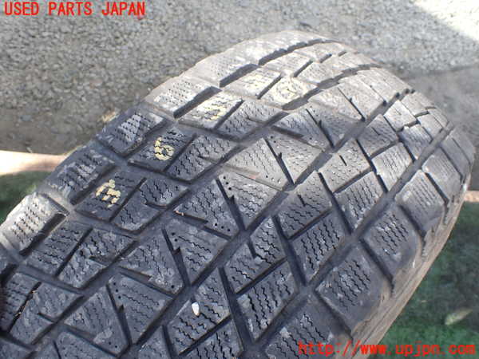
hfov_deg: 60.0
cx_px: 240
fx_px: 415
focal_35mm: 30
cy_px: 180
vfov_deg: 46.8
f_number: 3.2
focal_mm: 5.4
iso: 100
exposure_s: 1/200
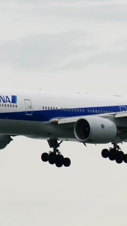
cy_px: 108
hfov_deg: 1.2
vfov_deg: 2.1
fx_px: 6187
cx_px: 108
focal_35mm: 1032
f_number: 6.3
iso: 200
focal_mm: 340
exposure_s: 1/800
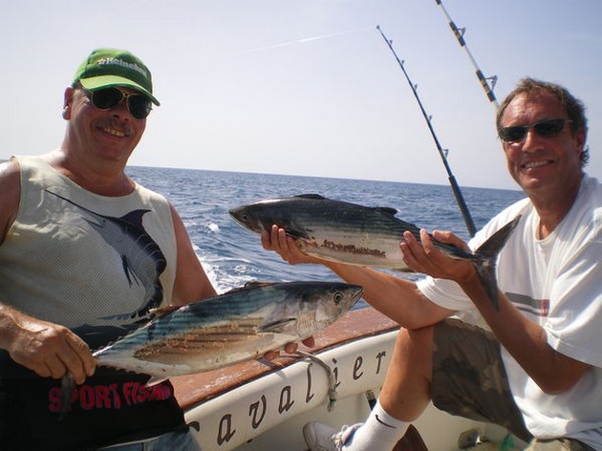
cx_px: 301
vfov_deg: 39.6
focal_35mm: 36
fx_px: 626
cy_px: 226
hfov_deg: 51.4
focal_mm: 6.3
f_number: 4.6
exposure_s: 1/500
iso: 50
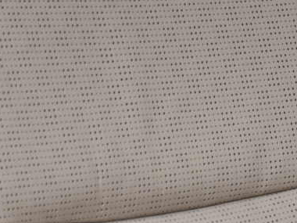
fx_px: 1836
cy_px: 22
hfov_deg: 9.0
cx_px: 465
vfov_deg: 6.9
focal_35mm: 214
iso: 160
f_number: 4
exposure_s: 1/60
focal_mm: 22
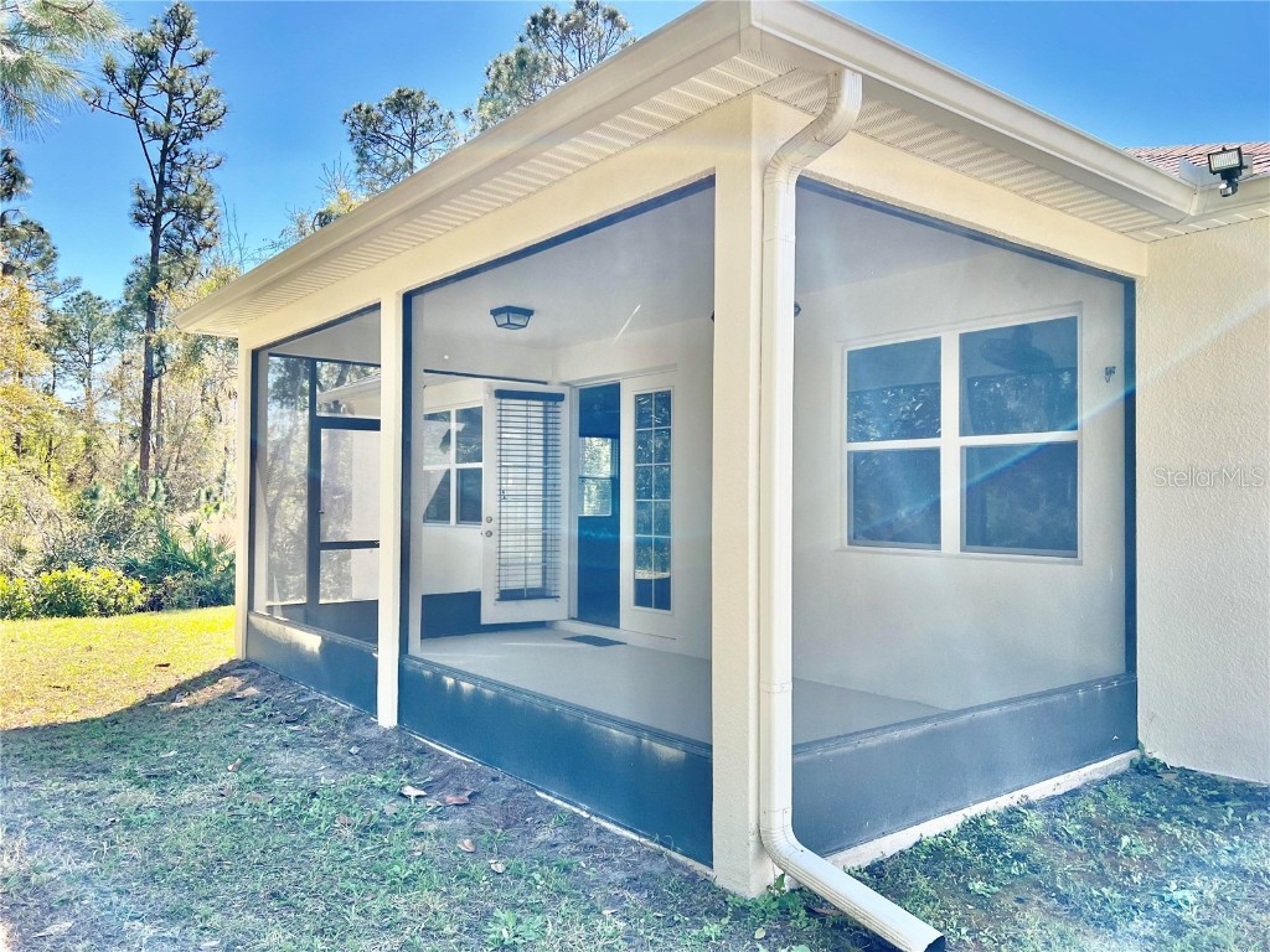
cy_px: 476
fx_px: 954
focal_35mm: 26
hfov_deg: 67.3
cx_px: 635
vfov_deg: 53.1
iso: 50
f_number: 1.5
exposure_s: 1/924
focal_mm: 5.7
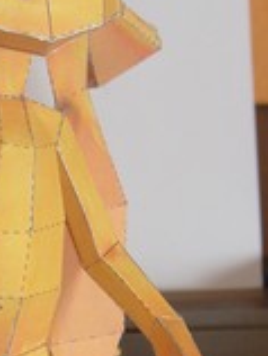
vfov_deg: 16.5
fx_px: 1215
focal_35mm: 118
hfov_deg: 12.5
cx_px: 20
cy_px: 305
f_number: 2.8
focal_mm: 5.8
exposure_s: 1/45
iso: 100
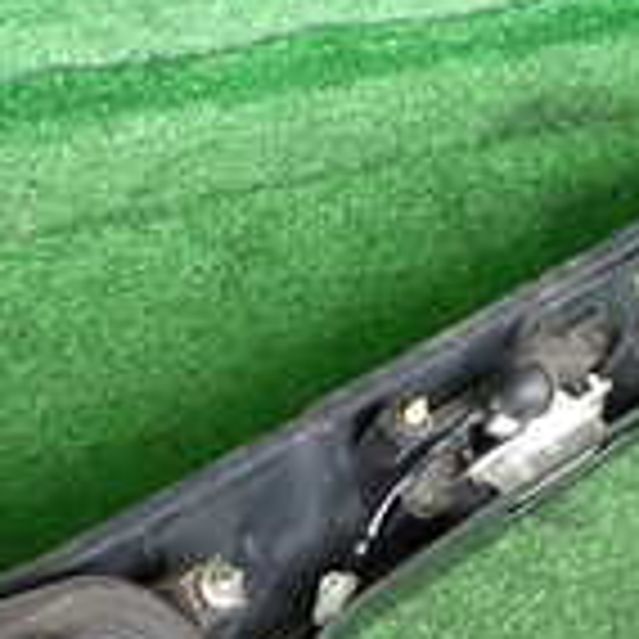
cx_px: 378
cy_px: 522
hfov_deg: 15.5
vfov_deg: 15.4
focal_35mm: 112
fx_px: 2339
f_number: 2.3
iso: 200
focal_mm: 5.4
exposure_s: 1/50
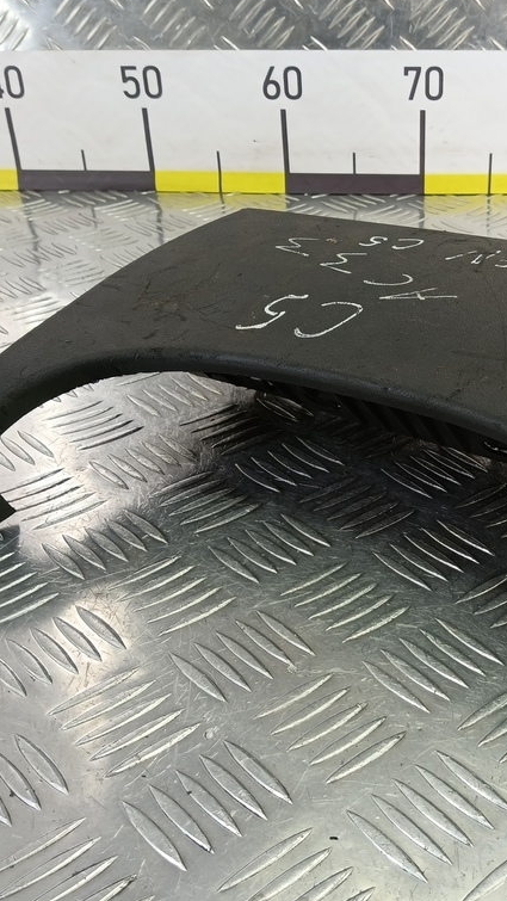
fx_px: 812
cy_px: 455
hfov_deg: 33.7
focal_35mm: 34
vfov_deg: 58.0
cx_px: 400
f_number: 1.6
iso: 109
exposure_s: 1/50
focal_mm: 4.11
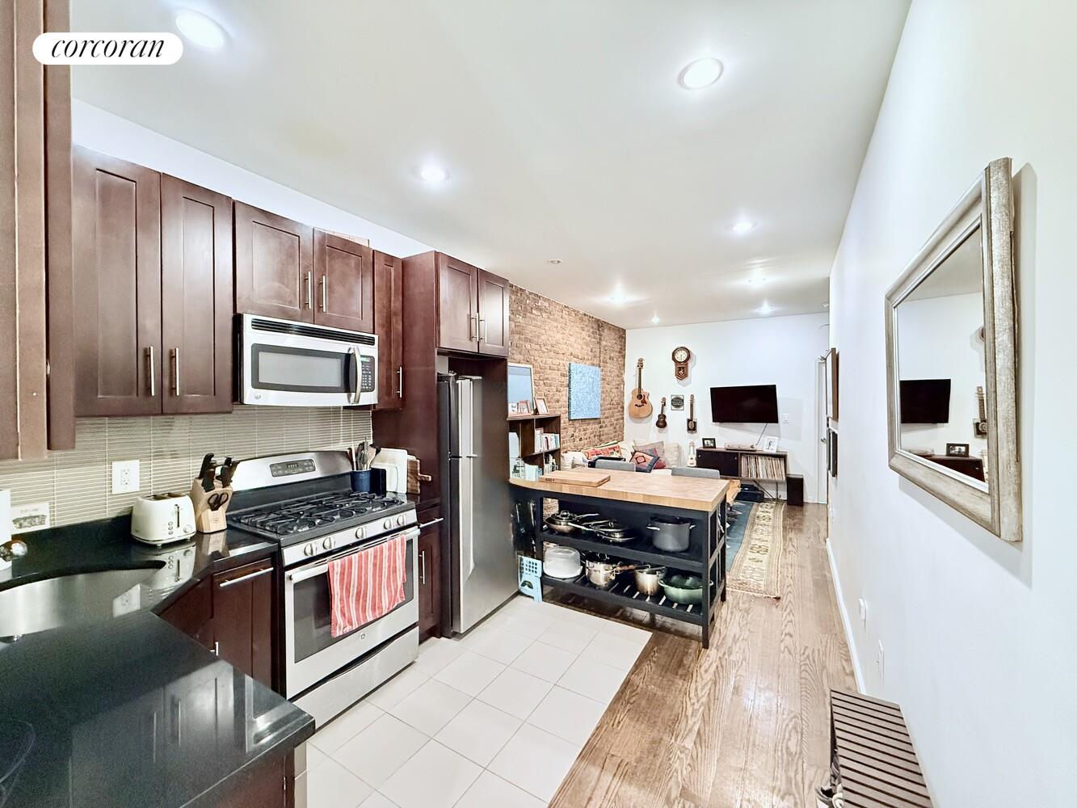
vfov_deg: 85.7
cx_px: 538
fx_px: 436
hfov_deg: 102.1
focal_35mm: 14
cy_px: 404
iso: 800
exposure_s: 1/60
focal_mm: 2.22
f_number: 2.2
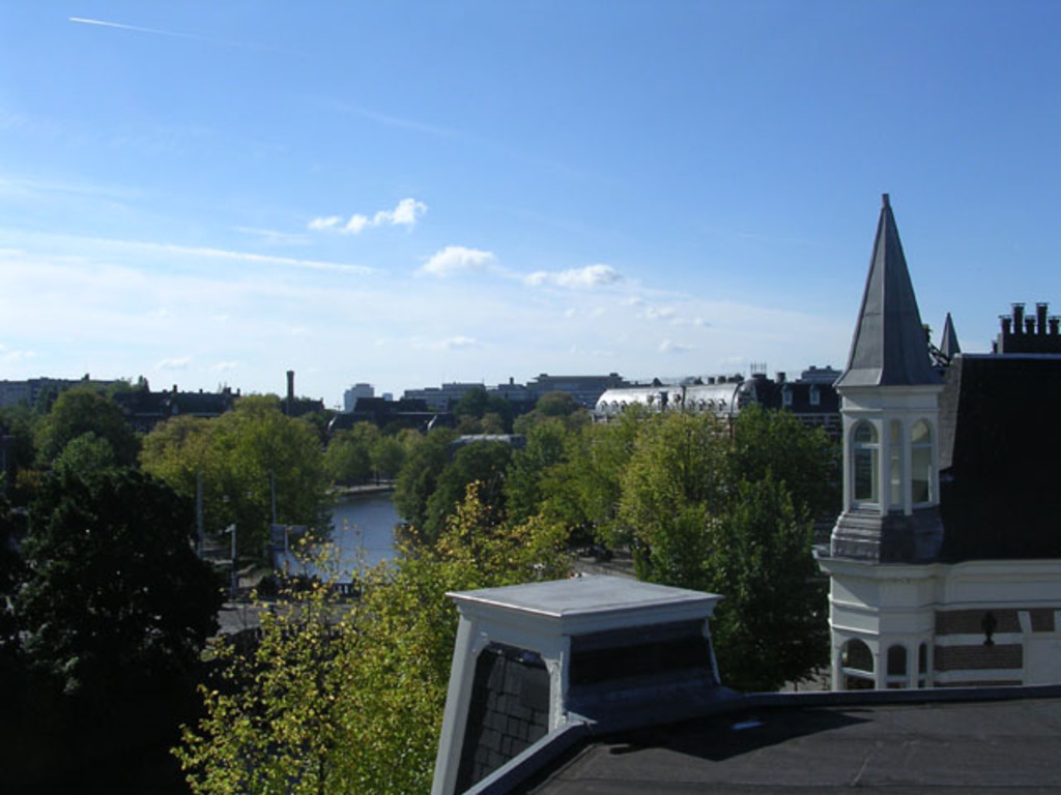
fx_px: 1165
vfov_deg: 37.7
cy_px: 398
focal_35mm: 38
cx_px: 530
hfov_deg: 49.0
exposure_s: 1/444
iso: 100
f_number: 5.6
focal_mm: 5.8
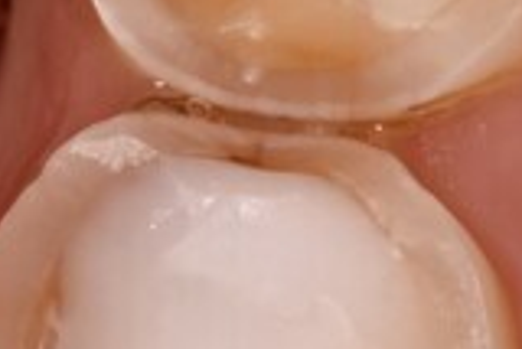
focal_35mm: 884
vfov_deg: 1.6
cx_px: -812
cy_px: 868
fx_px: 12827
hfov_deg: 2.3
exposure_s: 1/200
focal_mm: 105
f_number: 18
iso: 125
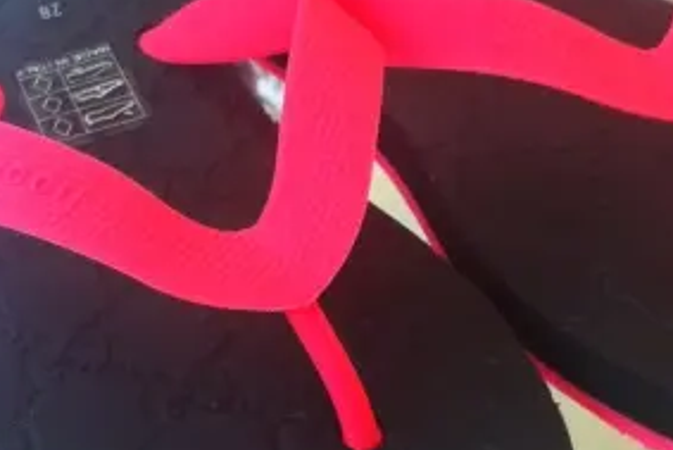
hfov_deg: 25.7
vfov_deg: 17.3
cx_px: 366
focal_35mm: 79
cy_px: 210
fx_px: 1478
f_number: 2.8
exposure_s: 1/17
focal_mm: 3.85
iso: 100
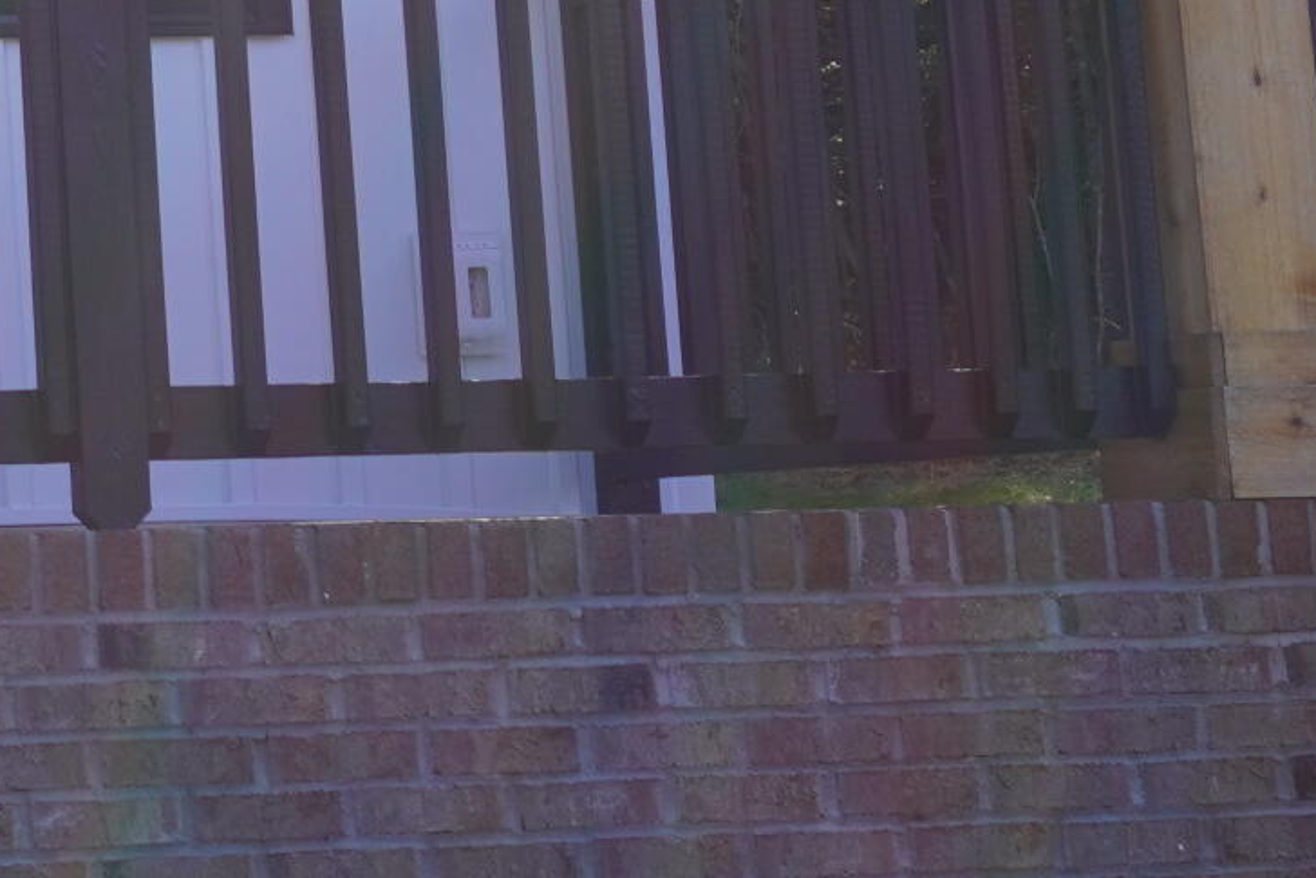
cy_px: -683
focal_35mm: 173
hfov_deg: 11.0
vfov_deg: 7.7
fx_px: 6326
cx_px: -1101
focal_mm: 28
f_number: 8
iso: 100
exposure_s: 1/100
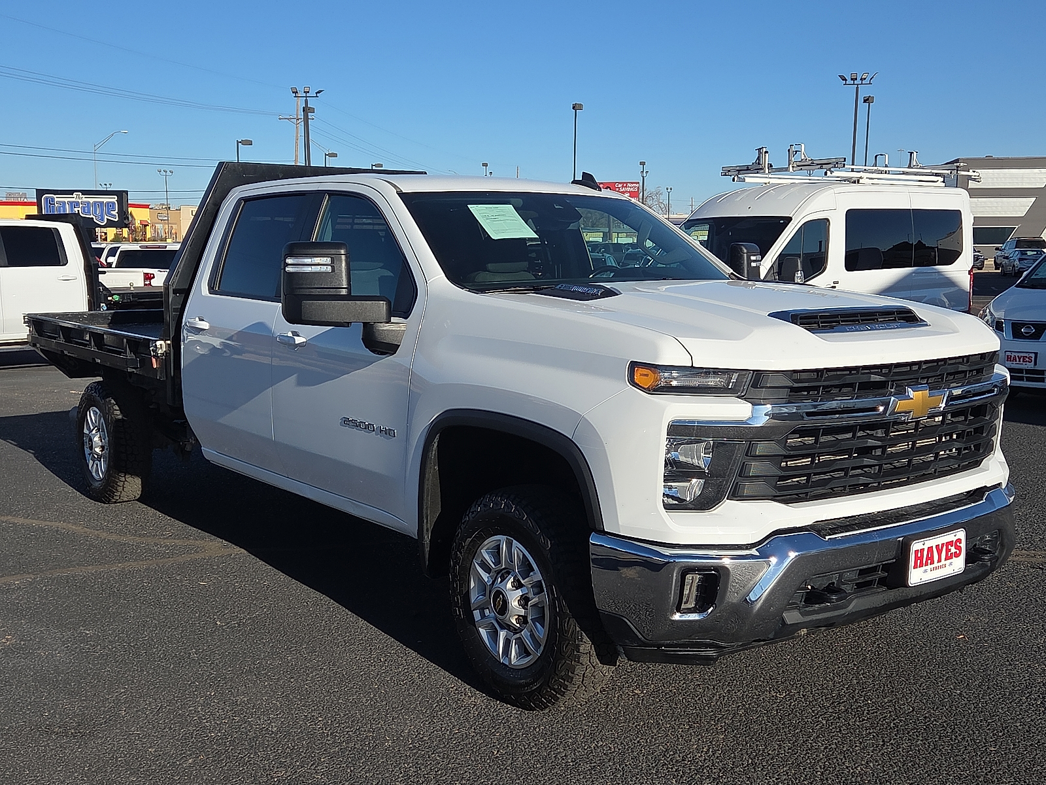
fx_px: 1178
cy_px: 392
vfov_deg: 36.8
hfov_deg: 47.9
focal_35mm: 39
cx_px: 523
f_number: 1.8
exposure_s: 1/10000
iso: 78
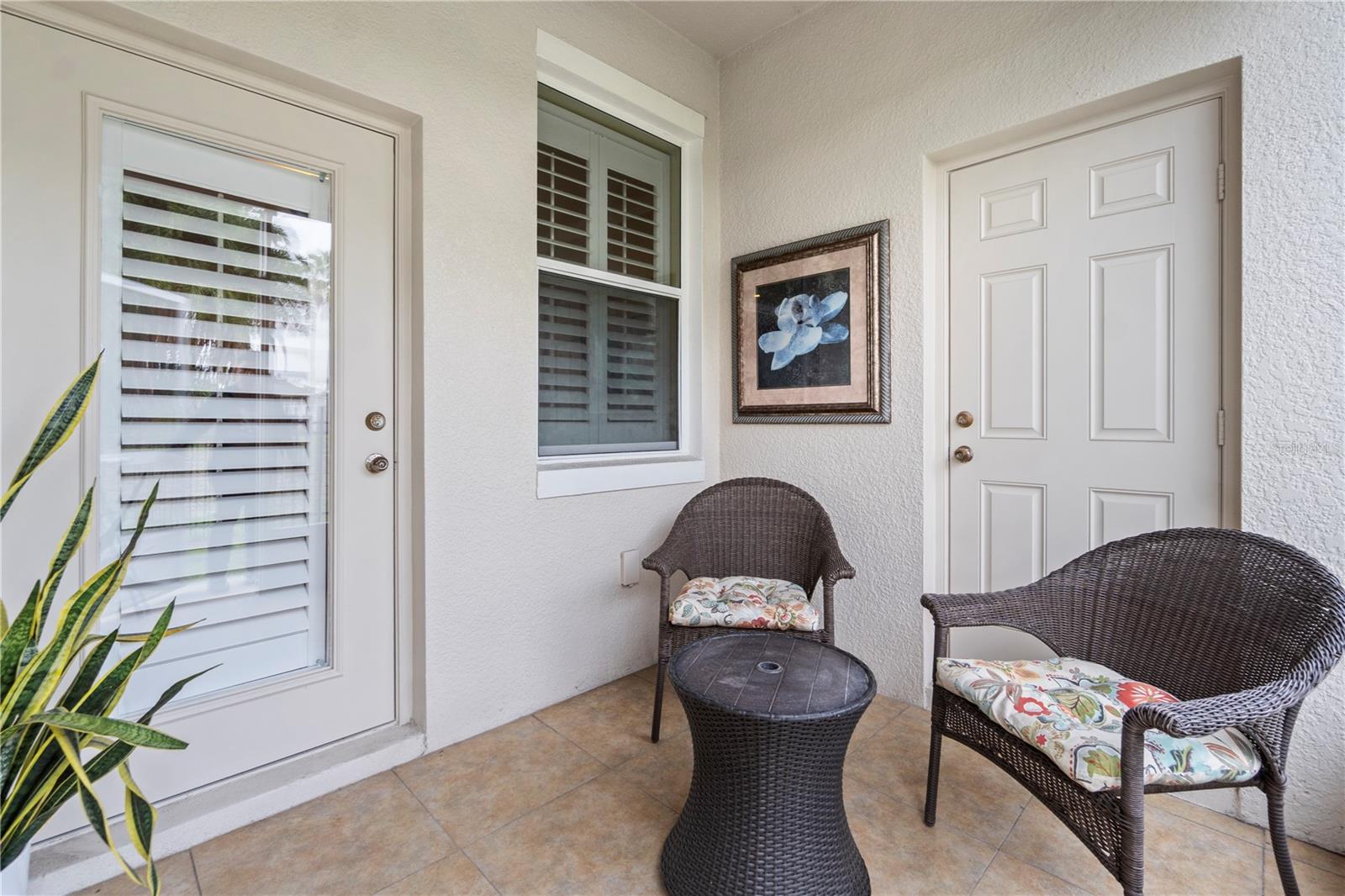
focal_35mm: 15
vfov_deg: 77.3
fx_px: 560
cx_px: 672
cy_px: 448
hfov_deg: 100.4
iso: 100
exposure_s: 1/8
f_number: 8
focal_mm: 10
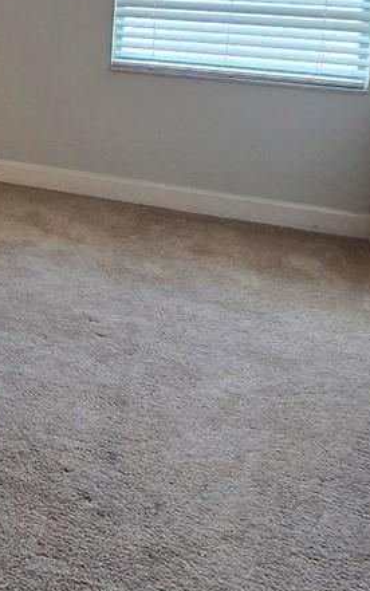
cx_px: -296
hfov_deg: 19.4
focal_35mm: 50
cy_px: 32
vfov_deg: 37.0
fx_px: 806
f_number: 2.2
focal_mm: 2.2
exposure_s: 1/60
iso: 80
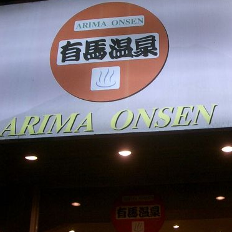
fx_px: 409
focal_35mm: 54
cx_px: 162
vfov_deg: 31.6
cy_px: 129
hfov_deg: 31.3
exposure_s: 1/80
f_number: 2.6
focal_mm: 5.8
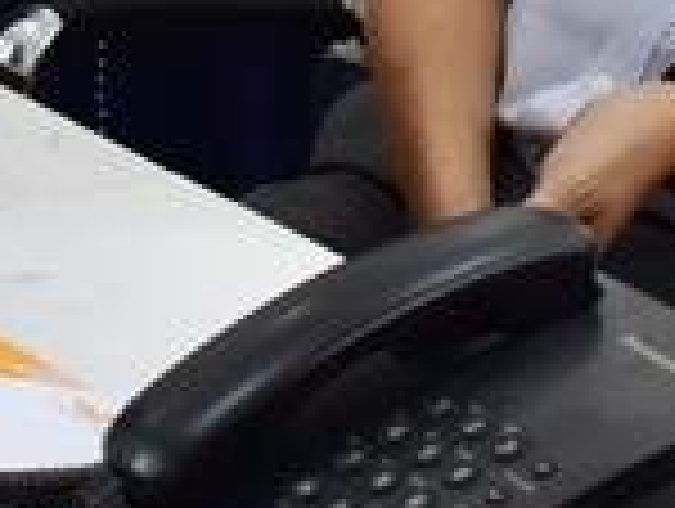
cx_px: 130
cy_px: -555
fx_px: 4029
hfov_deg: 9.6
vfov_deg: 6.9
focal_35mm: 206
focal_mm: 21
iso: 500
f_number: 4.5
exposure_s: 1/80
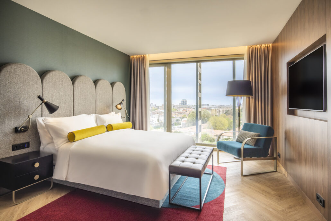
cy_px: 110
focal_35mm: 19
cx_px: 166
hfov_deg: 86.9
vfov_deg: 64.6
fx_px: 175
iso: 125
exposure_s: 1/50
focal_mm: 19
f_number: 13
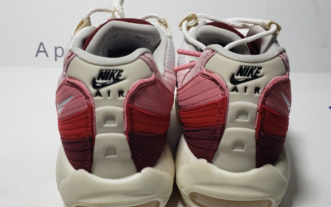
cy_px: 115
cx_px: 161
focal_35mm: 38
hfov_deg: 51.5
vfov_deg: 33.6
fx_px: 343
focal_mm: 4.3
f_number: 1.5
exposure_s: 1/426
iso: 50
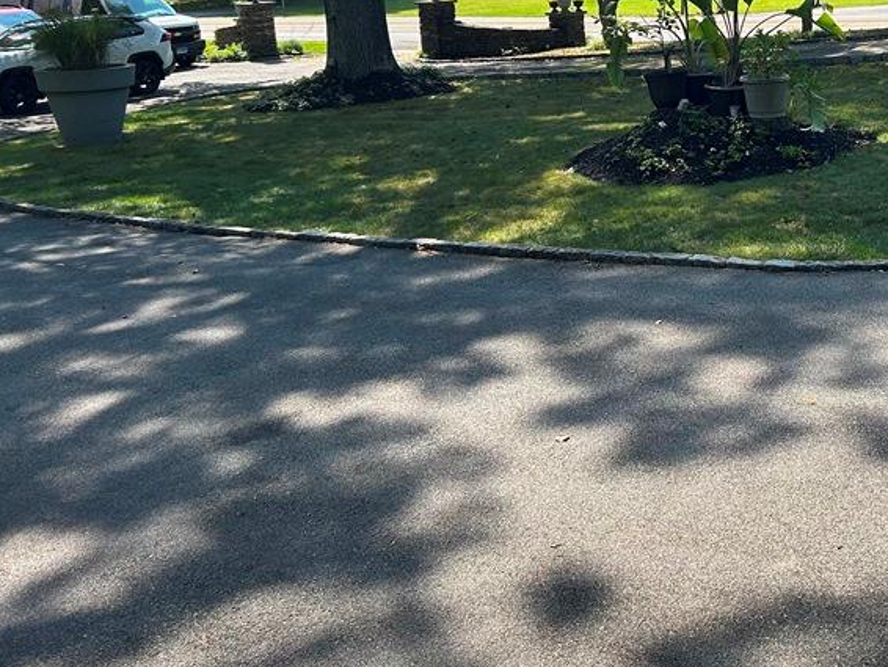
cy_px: 111
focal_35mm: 47
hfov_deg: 38.2
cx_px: 766
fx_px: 1206
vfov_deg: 30.0
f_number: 1.5
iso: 50
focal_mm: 5.7
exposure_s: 1/1377
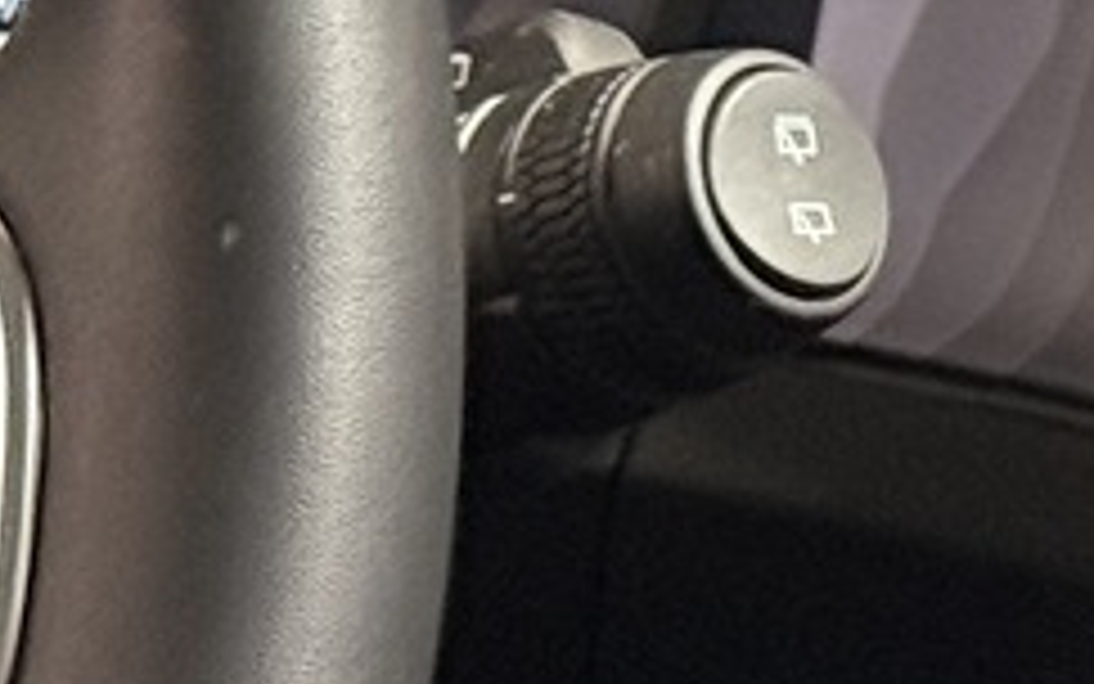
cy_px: 657
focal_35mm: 302
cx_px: 2845
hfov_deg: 6.5
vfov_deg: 4.3
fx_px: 9006
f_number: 1.78
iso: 500
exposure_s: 1/36
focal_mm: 6.76
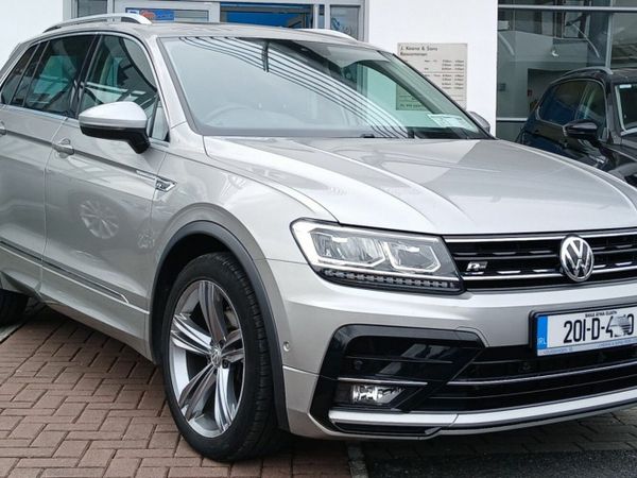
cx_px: 318
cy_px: 239
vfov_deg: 53.1
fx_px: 478
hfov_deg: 67.3
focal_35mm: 26
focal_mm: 3.98
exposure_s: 1/238
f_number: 1.8
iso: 20
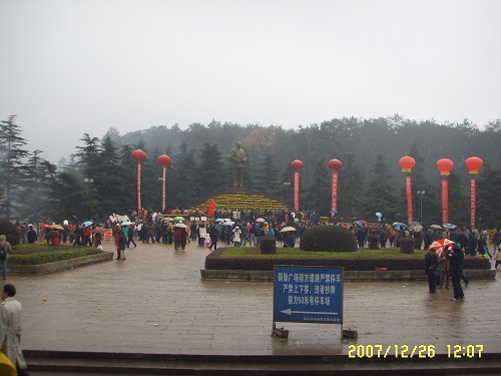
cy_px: 188
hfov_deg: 47.9
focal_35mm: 39
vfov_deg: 36.8
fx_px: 564
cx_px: 250
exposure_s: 1/90
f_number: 3.5
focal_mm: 6.6
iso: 55
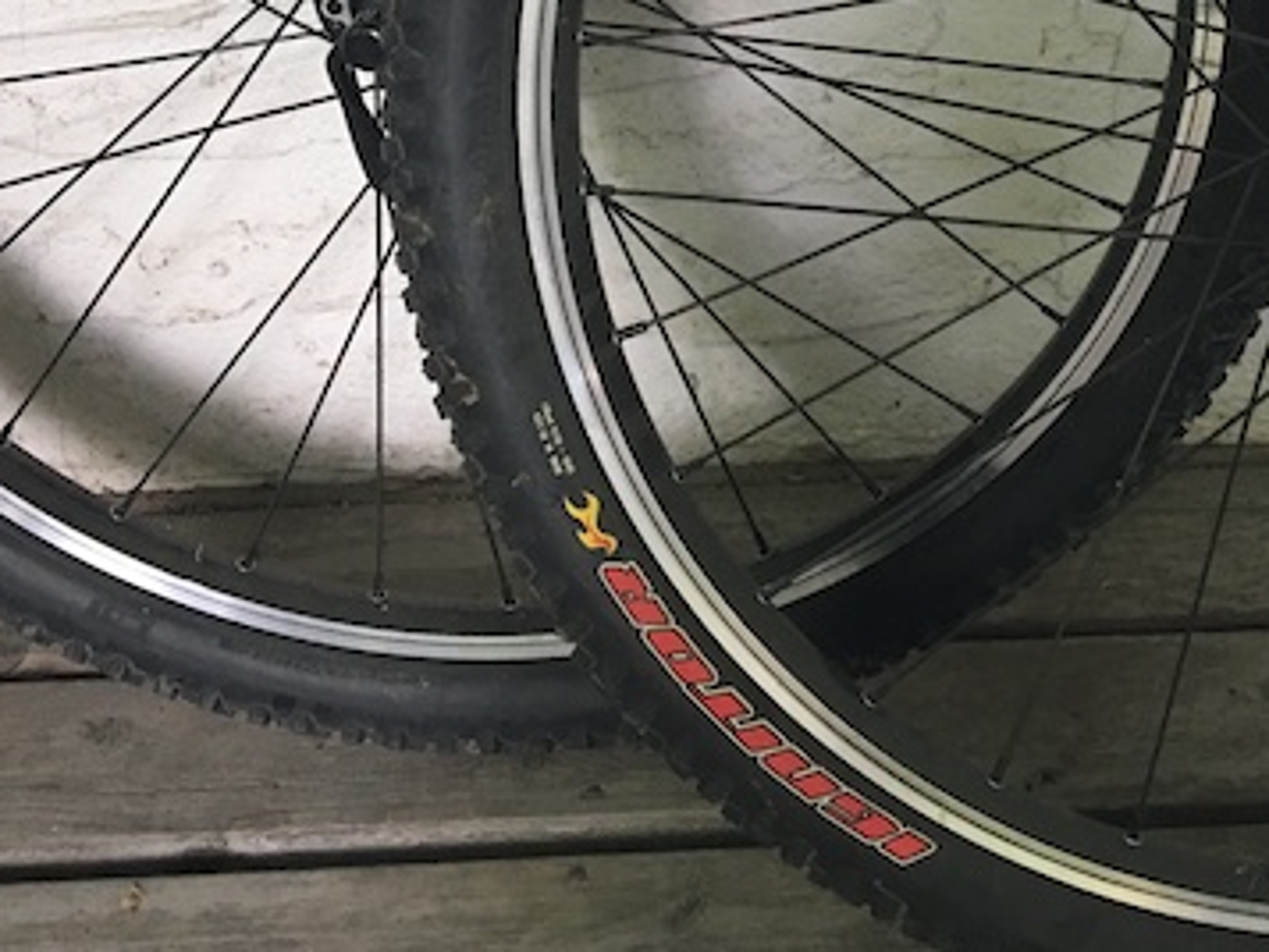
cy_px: 7
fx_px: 2384
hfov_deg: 29.1
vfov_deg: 21.8
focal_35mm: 65
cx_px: 1027
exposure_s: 1/30
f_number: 2.2
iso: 80
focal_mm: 4.15
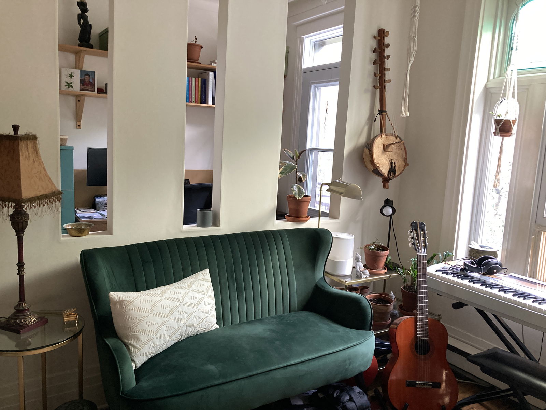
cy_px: 205
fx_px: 442
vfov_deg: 49.7
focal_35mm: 28
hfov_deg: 63.4
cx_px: 273
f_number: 1.8
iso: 200
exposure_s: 1/60
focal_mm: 3.99
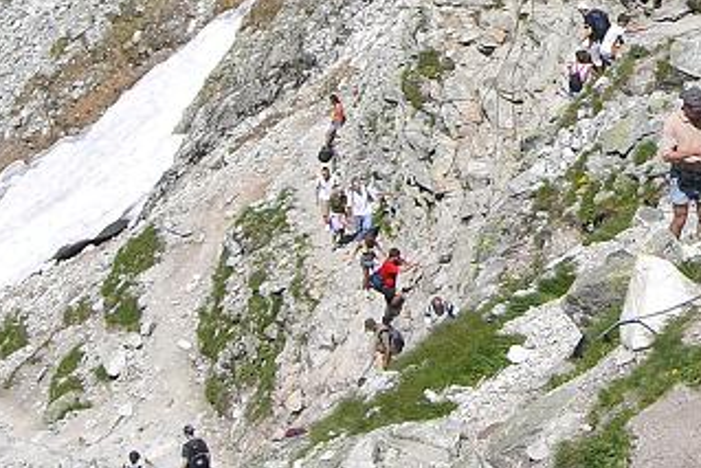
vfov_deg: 13.5
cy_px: -64
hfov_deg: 19.3
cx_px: 857
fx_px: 1929
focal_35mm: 99
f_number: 4.4
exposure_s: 1/800
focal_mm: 6.3
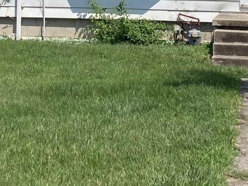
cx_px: 52
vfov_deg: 12.7
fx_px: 774
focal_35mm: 108
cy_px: -127
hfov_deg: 18.1
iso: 20
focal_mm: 3.99
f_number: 1.8
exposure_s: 1/3472
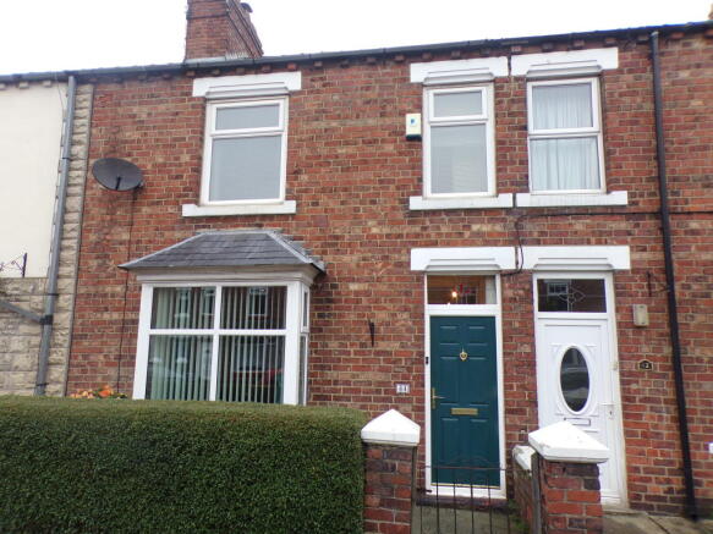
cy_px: 267
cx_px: 356
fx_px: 494
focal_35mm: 24
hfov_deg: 71.6
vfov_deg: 56.8
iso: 80
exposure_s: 1/38
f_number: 4.3
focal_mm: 4.3
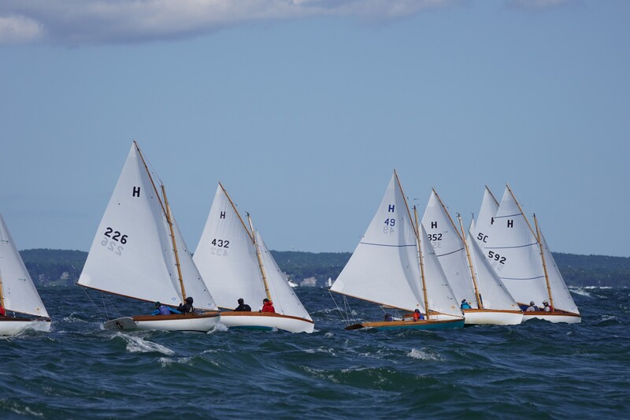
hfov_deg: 7.2
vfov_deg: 4.8
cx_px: 315
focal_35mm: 286
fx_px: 5012
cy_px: 210
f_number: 5.6
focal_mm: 191
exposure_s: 1/1600
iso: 125
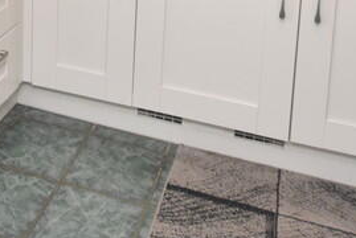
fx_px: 564
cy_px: -132
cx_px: 78
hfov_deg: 34.1
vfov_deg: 20.1
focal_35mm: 57
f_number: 5
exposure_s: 1/200
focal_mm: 10
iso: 800
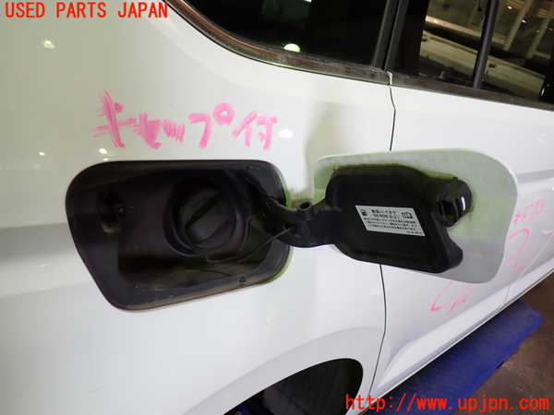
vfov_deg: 46.8
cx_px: 277
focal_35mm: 30
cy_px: 208
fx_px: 480
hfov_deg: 60.0
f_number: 2.3
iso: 200
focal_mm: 5.4
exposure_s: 1/60
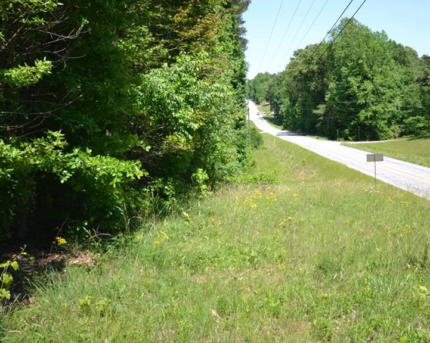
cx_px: 283
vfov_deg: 37.3
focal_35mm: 40
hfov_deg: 45.2
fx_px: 509
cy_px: 151
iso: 100
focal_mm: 20
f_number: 6.3
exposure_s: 1/160
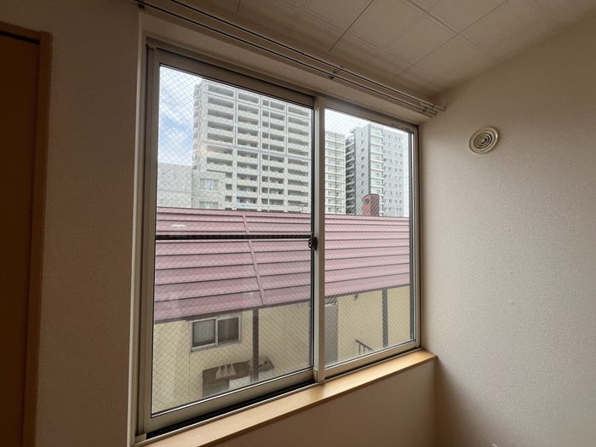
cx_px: 298
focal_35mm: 13
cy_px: 224
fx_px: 224
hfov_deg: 106.2
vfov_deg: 89.9
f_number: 1.8
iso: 32
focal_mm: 1.57
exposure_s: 1/415
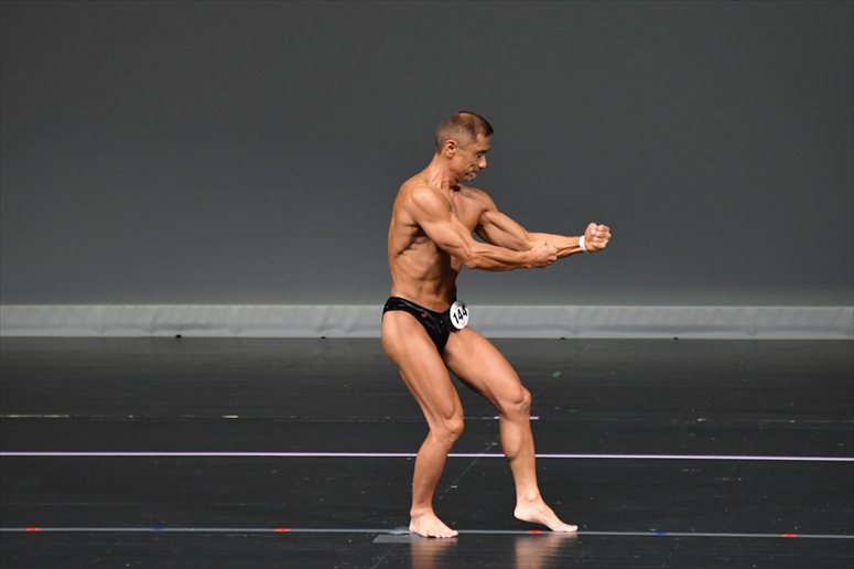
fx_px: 8892
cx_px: 427
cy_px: 284
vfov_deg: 3.7
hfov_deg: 5.5
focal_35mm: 375
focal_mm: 250
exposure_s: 1/400
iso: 4000
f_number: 5.6
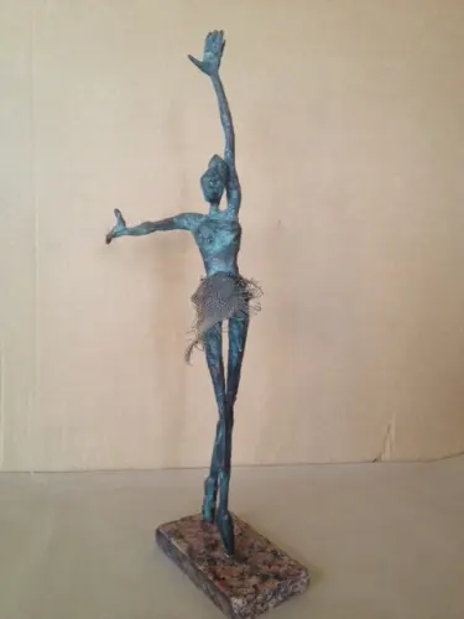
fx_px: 626
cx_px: 232
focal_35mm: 35
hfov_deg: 40.7
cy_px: 310
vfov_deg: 52.6
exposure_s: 1/20
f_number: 2.4
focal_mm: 4.28
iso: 125
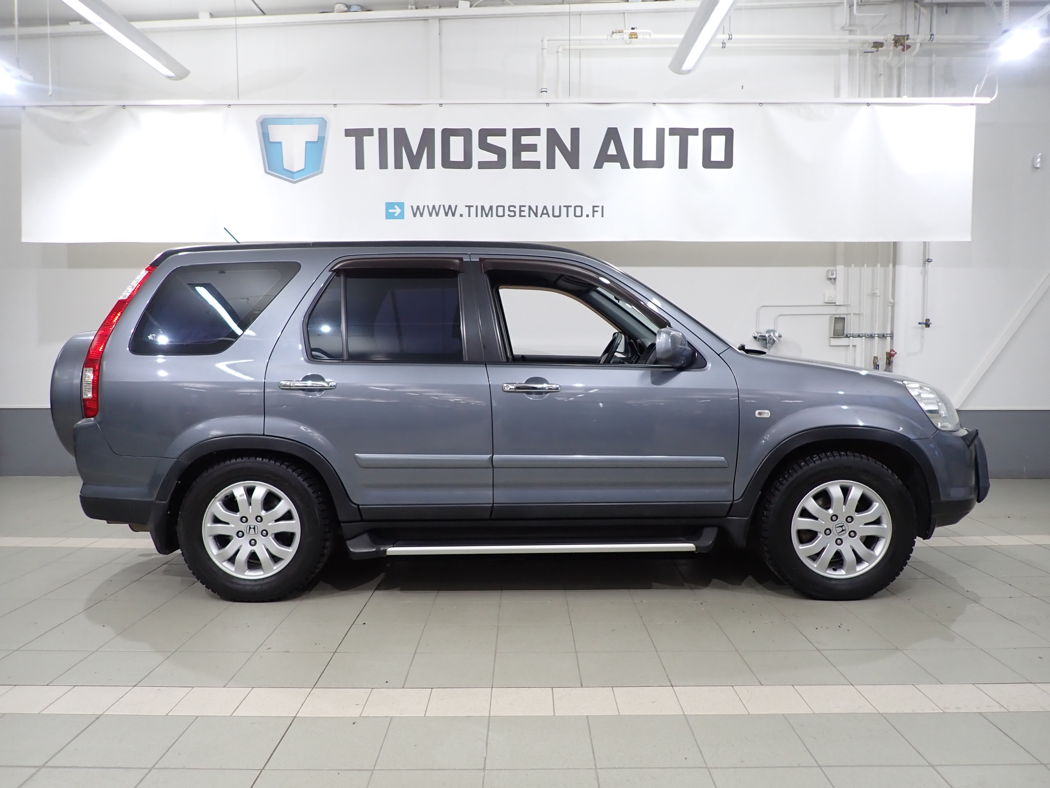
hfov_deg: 69.4
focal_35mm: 25
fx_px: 758
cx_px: 525
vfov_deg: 54.9
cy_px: 394
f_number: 2
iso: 160
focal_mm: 4.5
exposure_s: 1/60
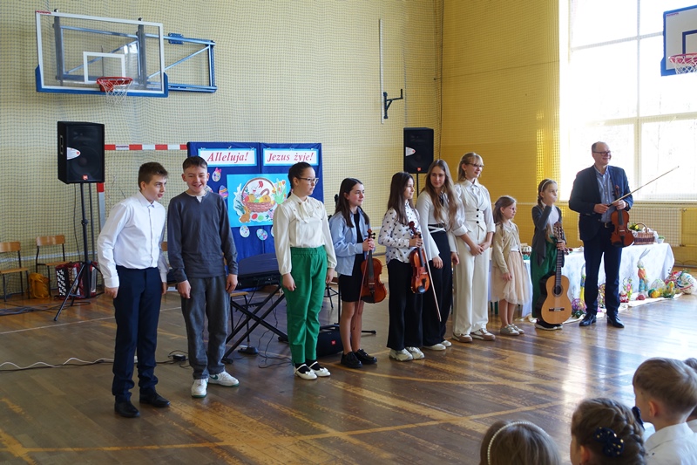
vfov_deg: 35.0
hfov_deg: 50.7
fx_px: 736
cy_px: 232
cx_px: 348
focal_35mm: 38
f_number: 2.8
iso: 125
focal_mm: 14.1
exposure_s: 1/60
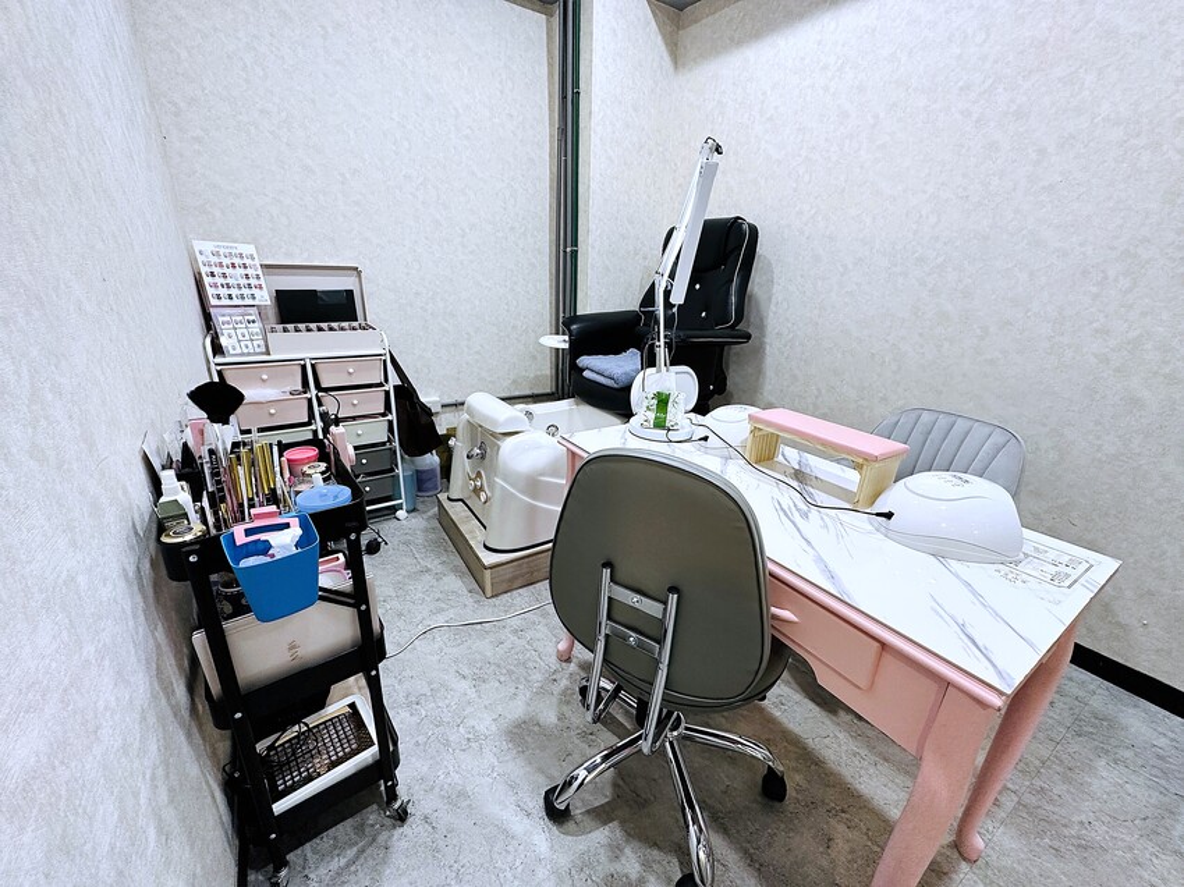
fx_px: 479
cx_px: 592
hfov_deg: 102.1
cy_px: 444
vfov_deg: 85.6
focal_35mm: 14
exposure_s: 1/120
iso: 250
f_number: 2.2
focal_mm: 2.22
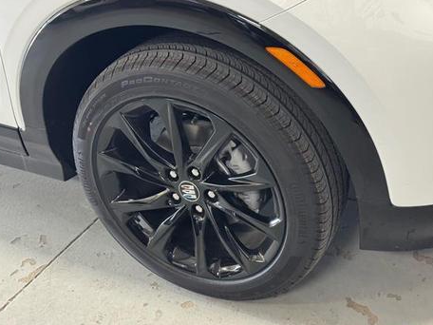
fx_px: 663
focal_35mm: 53
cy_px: 162
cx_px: 231
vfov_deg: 27.5
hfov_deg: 36.2
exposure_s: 1/60
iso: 200
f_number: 1.78
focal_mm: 6.76
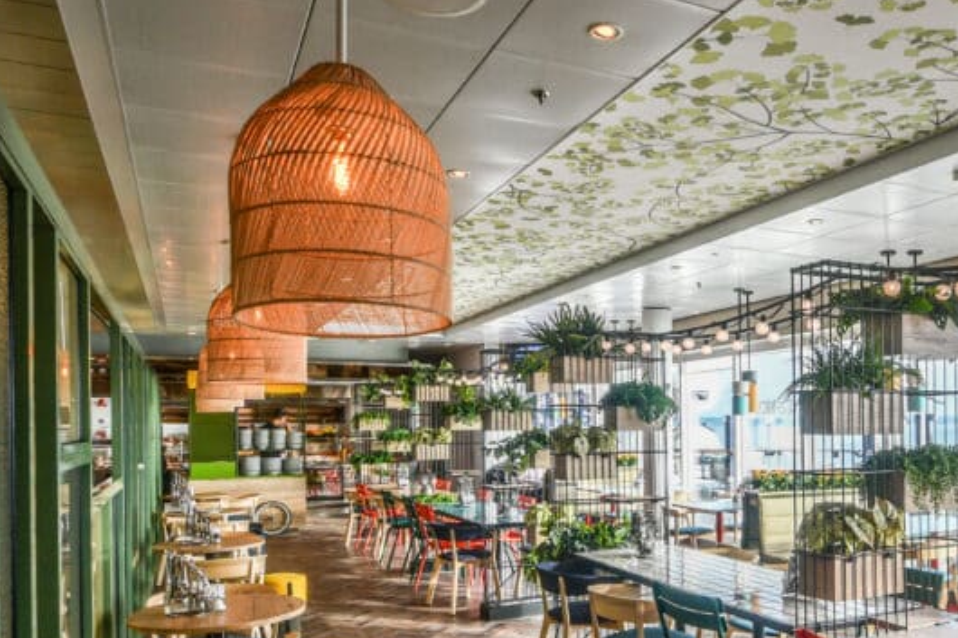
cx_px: 701
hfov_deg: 60.7
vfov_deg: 43.2
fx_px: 771
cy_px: 493
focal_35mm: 29
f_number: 5
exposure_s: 1/100
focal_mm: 10
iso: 200
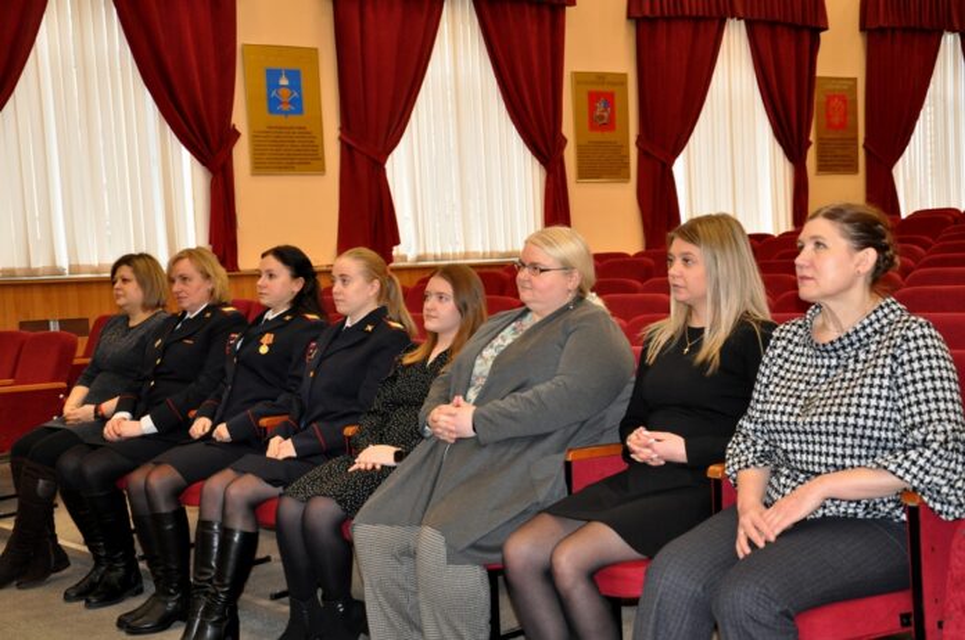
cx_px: 482
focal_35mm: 57
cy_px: 320
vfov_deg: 23.7
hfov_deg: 35.1
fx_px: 1526
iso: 800
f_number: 4.5
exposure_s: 1/60
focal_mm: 38
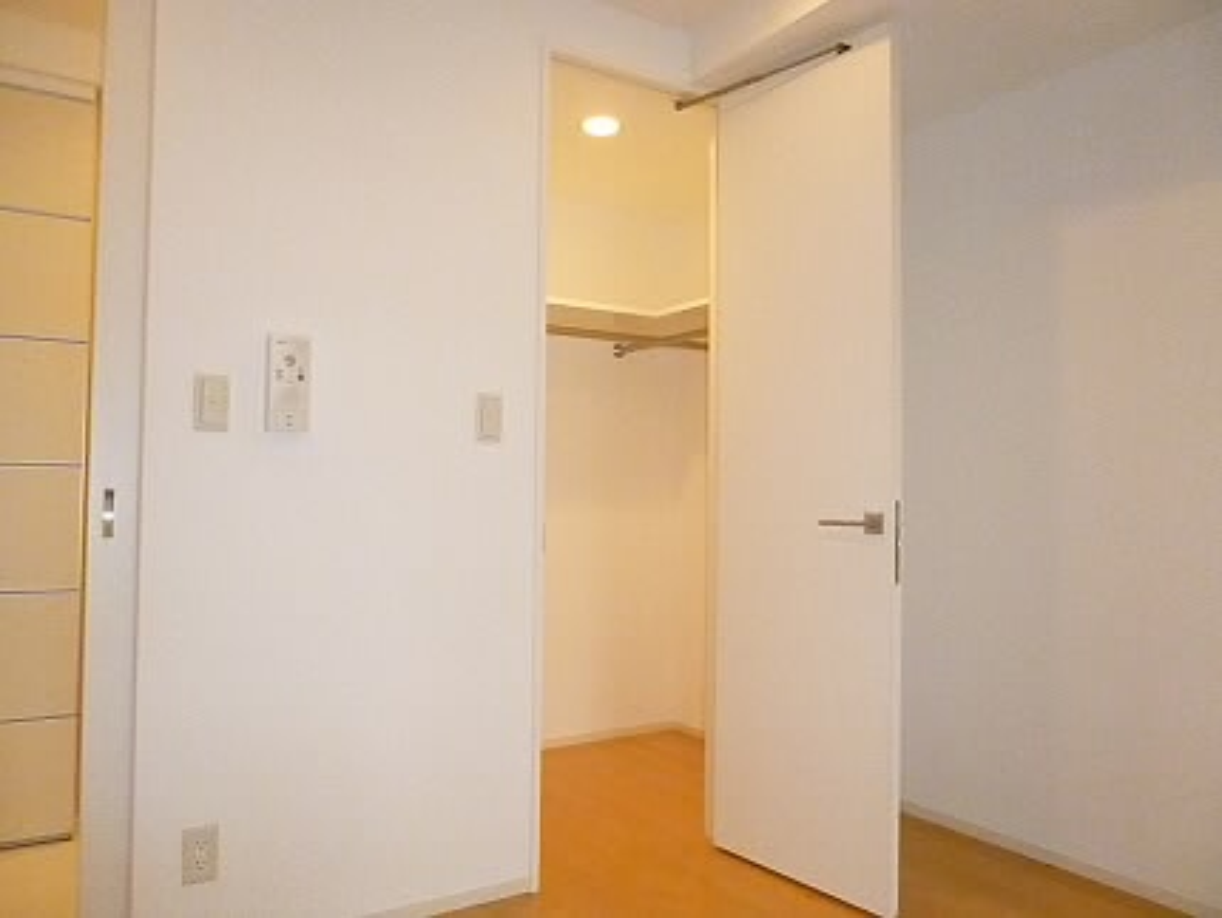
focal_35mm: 25
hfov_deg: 69.4
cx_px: 611
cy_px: 459
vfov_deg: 54.9
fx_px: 883
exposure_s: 1/160
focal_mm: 4.5
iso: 1600
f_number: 3.1
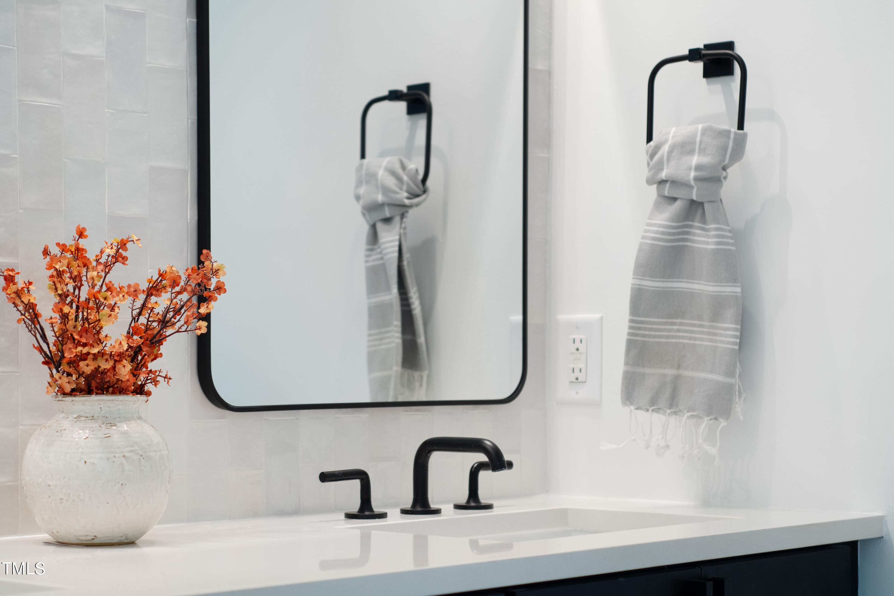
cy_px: 298
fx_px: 1862
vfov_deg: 18.2
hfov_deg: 27.0
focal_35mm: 75
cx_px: 447
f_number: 3.5
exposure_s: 1/40
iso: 400
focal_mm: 50
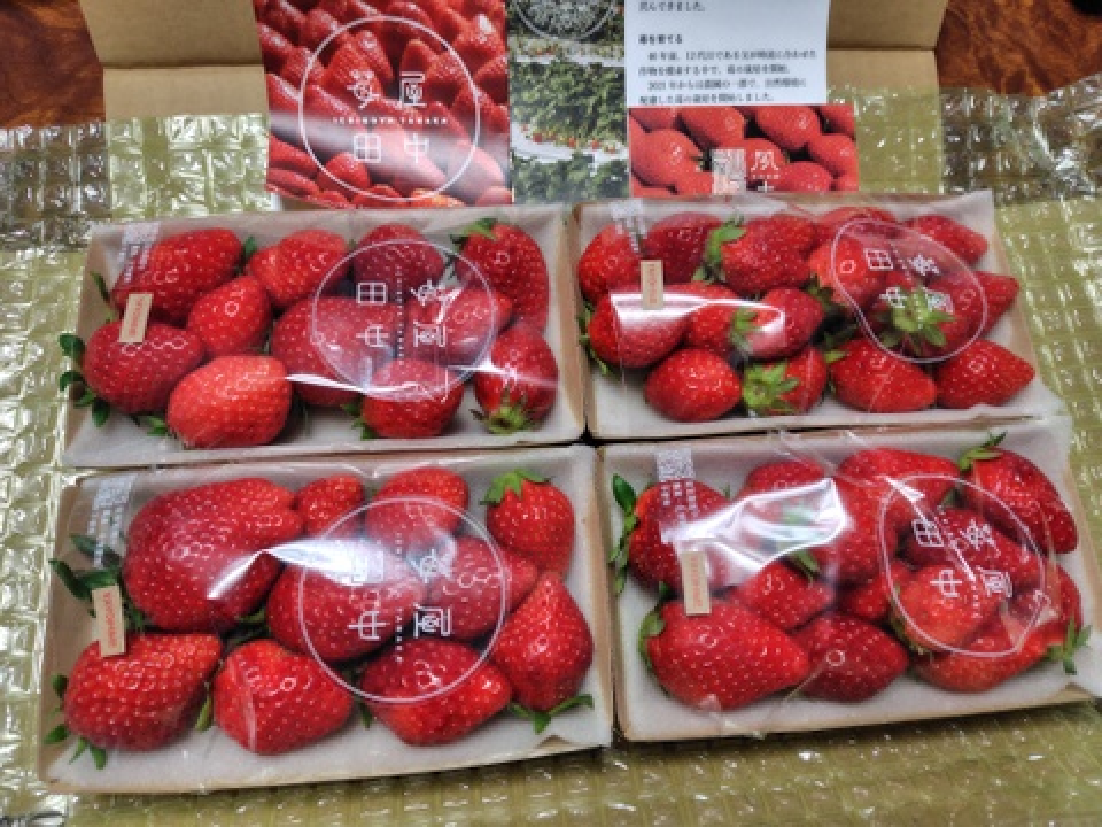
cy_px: 414
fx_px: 732
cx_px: 551
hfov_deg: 73.9
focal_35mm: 23
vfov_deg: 58.9
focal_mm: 5.6
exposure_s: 1/60
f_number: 1.9
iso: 200
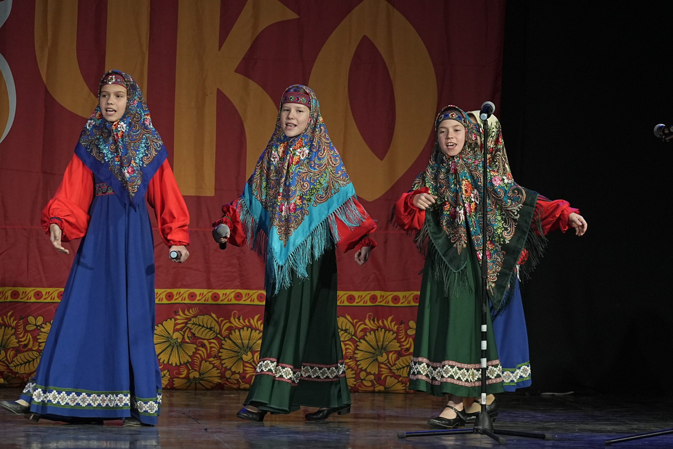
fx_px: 4169
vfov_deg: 6.2
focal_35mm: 223
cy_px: 224
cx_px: 336
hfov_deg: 9.2
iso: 2500
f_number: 4
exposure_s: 1/400
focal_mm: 149
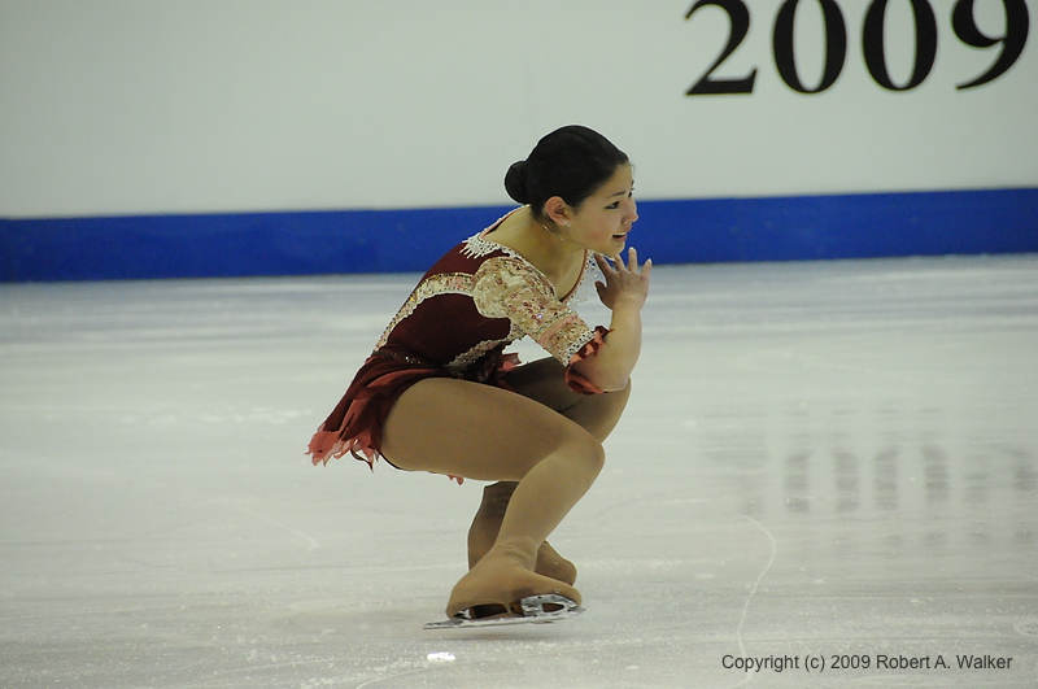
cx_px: 519
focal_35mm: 300
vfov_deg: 4.6
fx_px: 8638
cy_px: 344
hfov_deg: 6.9
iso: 3200
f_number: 5.6
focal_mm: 200
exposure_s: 1/1250
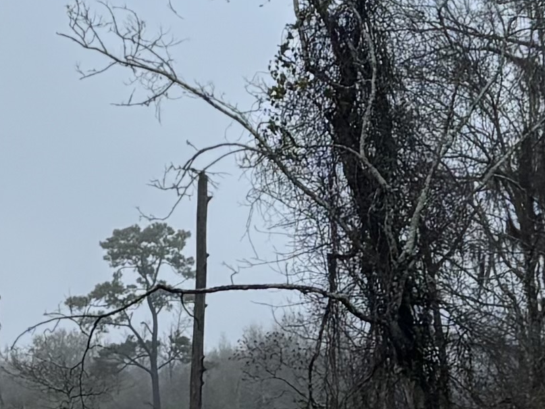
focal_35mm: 184
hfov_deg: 10.3
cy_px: 43
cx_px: -336
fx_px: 2896
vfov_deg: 8.0
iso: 50
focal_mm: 5.96
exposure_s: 1/581
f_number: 1.6
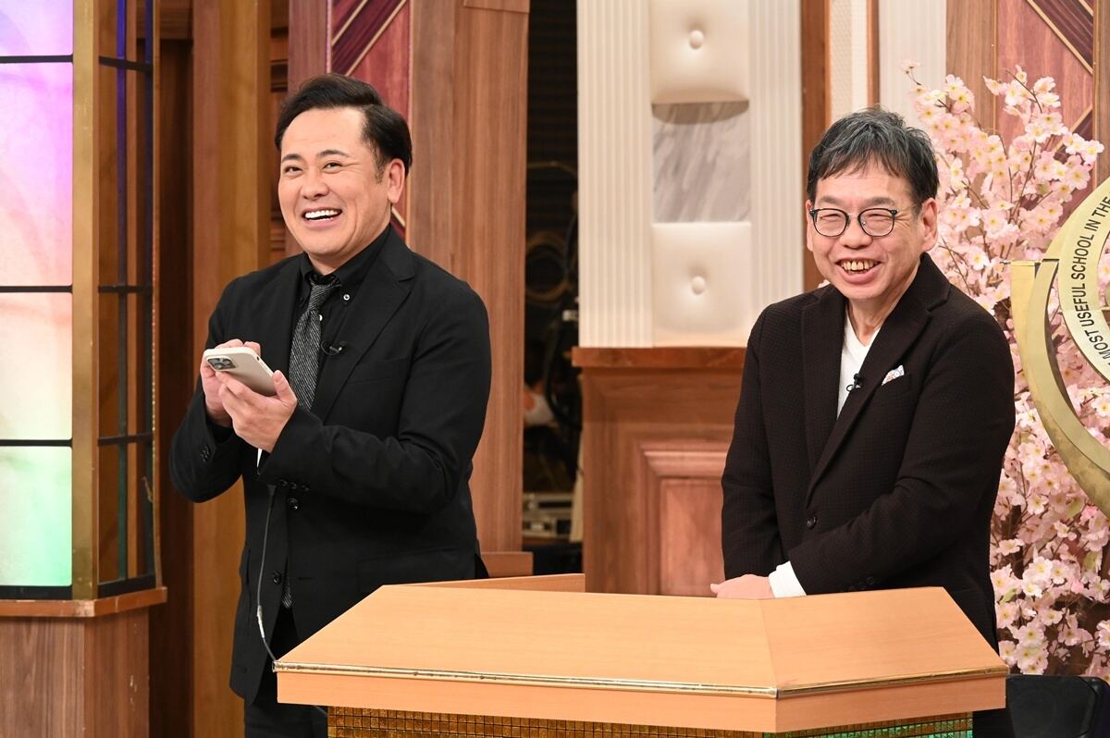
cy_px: 369
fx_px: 4775
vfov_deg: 8.8
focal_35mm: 155
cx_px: 555
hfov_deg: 13.3
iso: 5000
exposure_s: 1/125
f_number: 10
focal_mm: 155
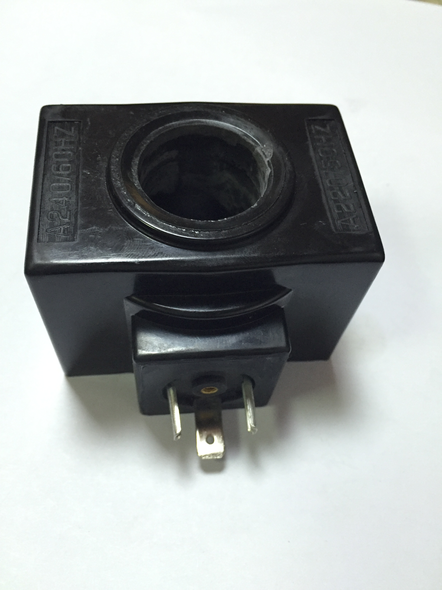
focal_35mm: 29
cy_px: 295
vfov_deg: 61.7
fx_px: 494
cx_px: 221
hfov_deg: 48.2
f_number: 2.2
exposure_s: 1/33
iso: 200
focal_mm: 4.15
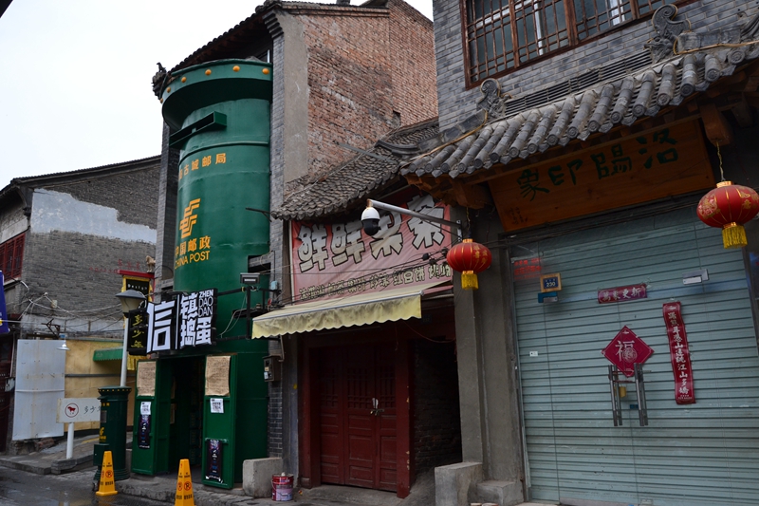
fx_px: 569
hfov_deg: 67.4
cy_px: 253
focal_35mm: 27
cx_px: 380
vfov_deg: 47.9
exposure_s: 1/160
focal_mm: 18
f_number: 10
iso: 400
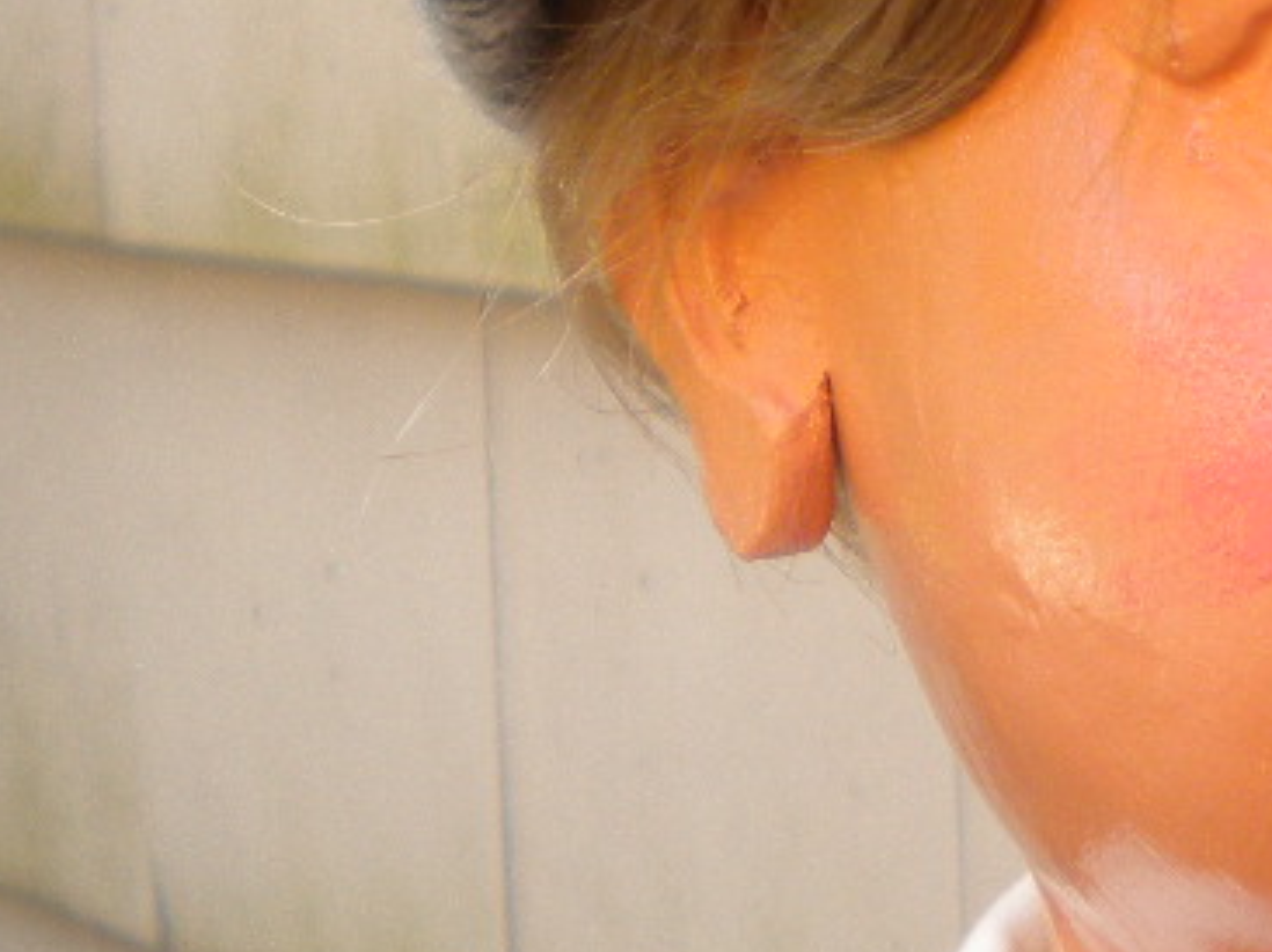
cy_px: 302
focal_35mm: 98
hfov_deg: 18.5
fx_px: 3599
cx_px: 1693
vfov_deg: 15.0
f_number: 3.1
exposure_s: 1/57.5
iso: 98
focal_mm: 6.3
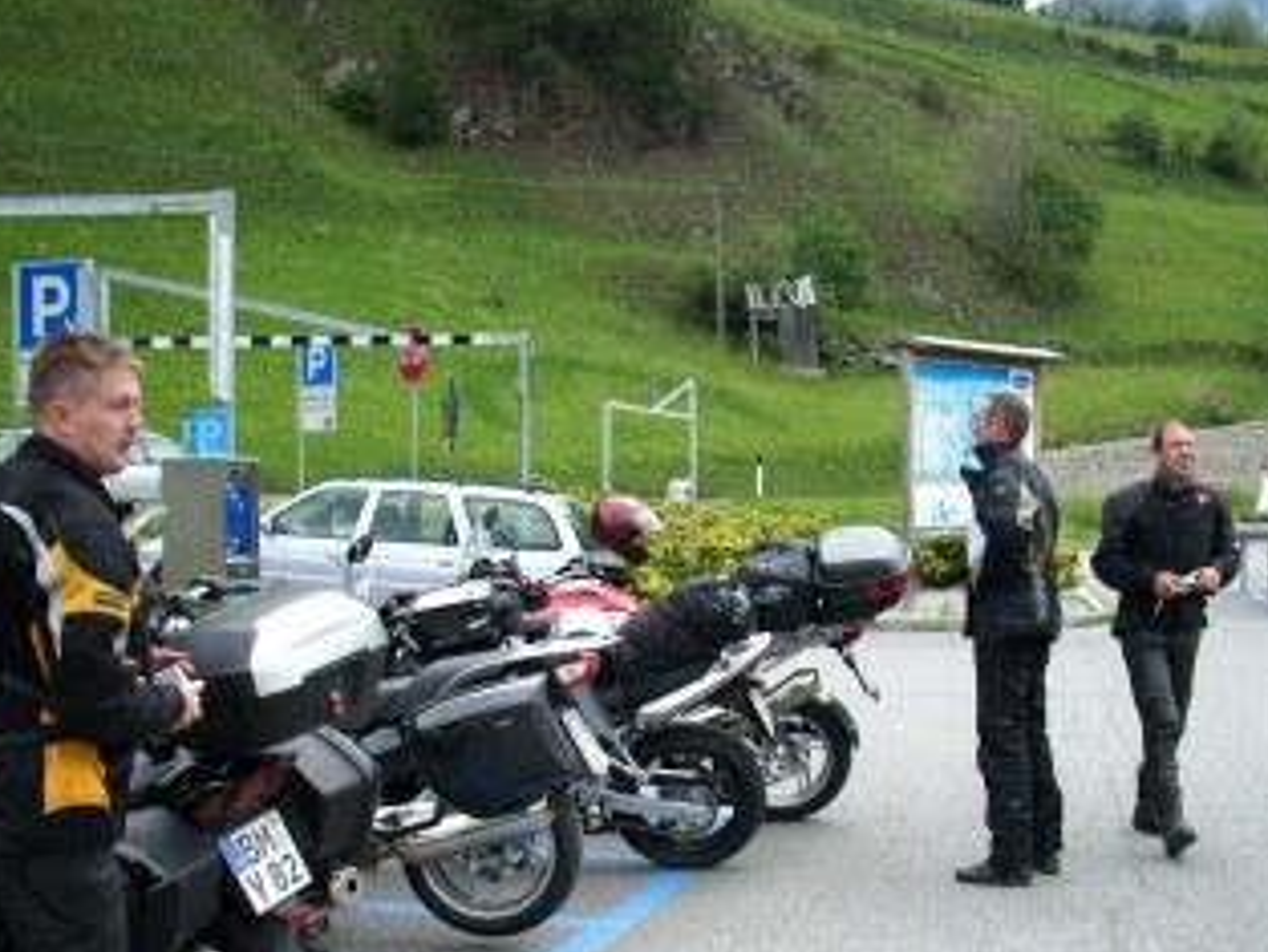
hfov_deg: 36.1
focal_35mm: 53
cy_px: 600
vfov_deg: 27.4
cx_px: 713
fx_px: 1942
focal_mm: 6.2
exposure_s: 1/386
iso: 64
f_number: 2.8
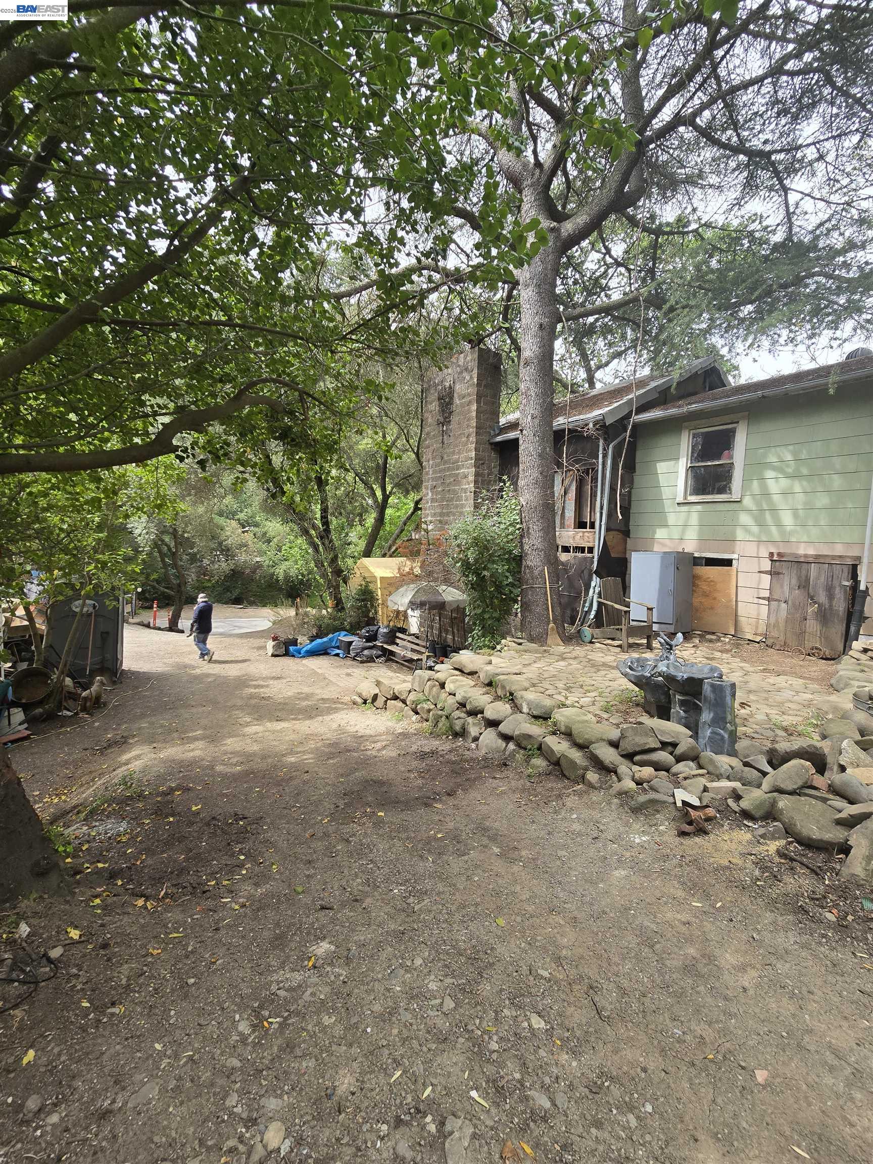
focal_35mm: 13
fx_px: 437
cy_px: 582
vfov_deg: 106.2
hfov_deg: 89.9
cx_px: 436
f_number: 2.2
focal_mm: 2.2
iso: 50
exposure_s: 1/444
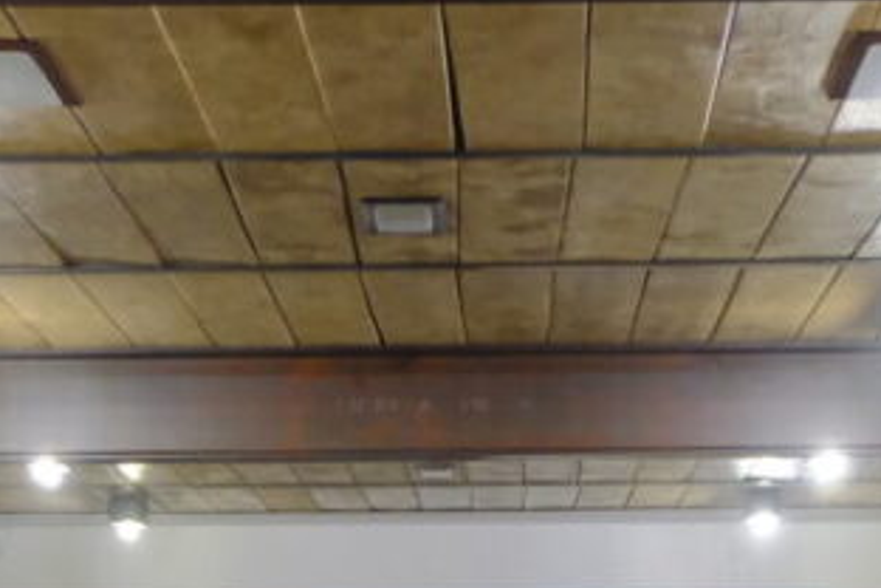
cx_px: 446
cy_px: 886
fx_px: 2569
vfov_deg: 12.4
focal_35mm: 105
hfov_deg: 19.5
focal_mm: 21.4
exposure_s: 1/180
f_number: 3.2
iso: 3200
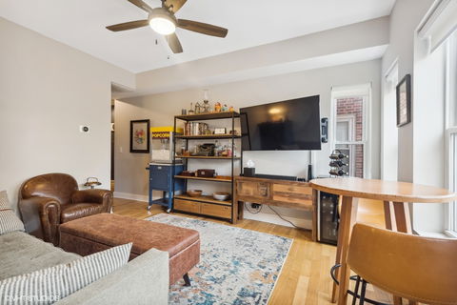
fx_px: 203
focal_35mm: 16
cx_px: 228
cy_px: 152
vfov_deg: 73.7
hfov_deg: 96.7
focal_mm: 16
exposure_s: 1/8
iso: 320
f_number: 8
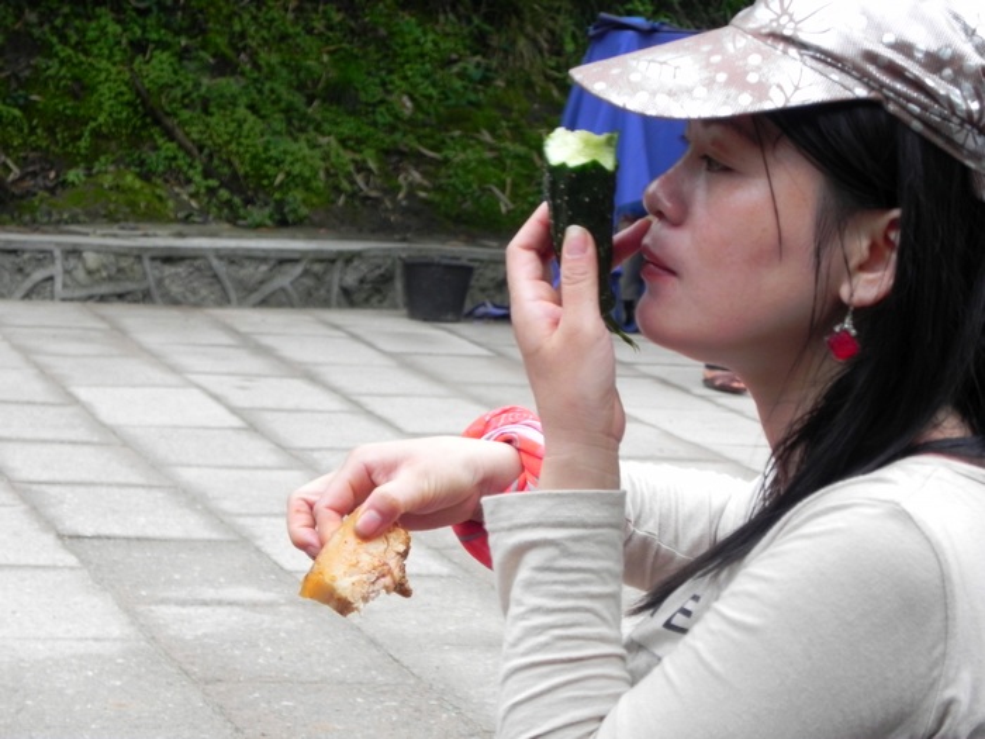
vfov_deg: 11.5
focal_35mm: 129
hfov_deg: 15.3
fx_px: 3671
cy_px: 370
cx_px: 492
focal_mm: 23
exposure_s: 1/46.7
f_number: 4.5
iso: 160
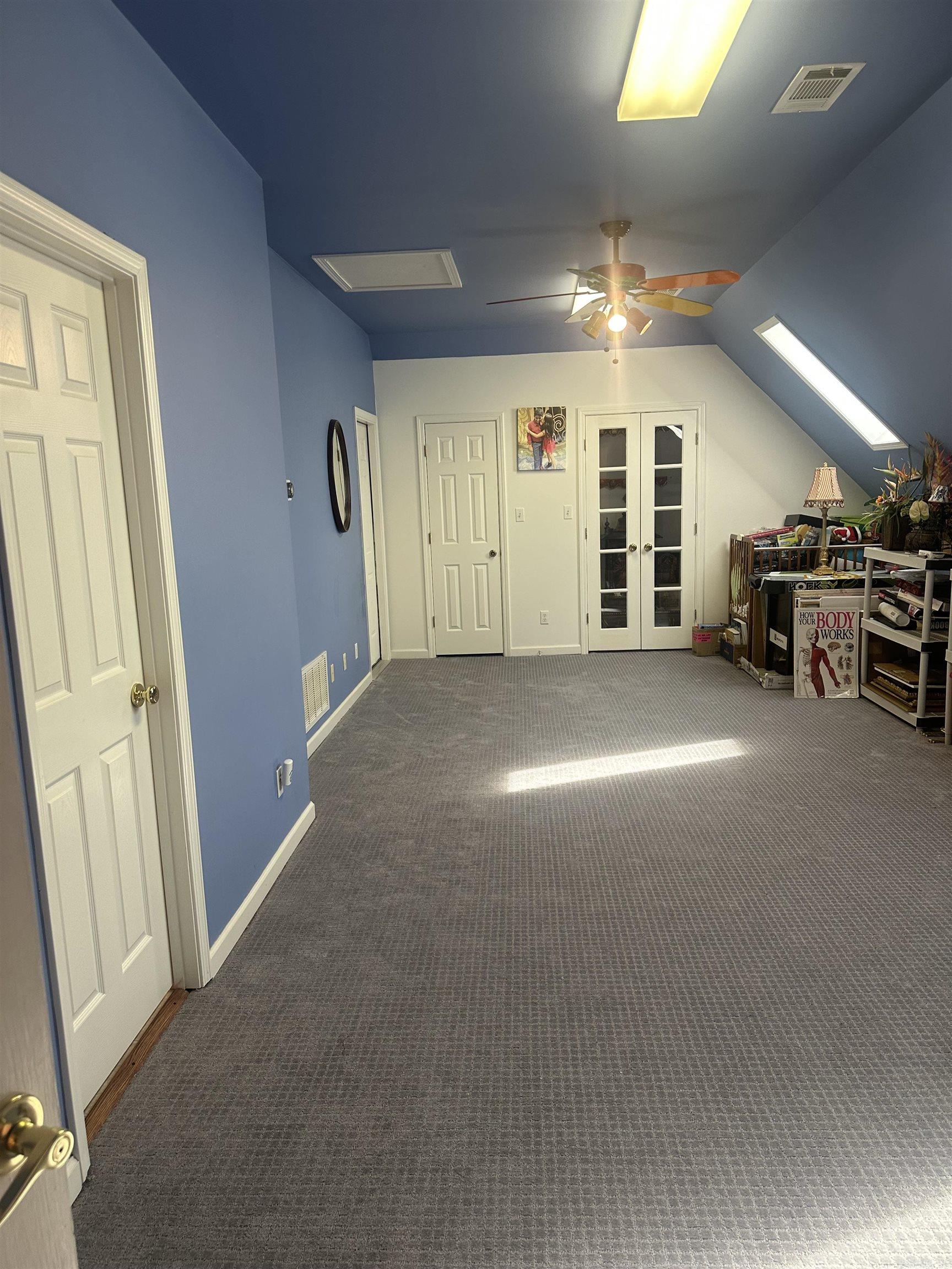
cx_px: 476
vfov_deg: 71.6
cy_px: 634
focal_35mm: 24
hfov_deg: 56.8
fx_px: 880
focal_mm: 6.86
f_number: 1.78
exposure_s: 1/60
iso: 125
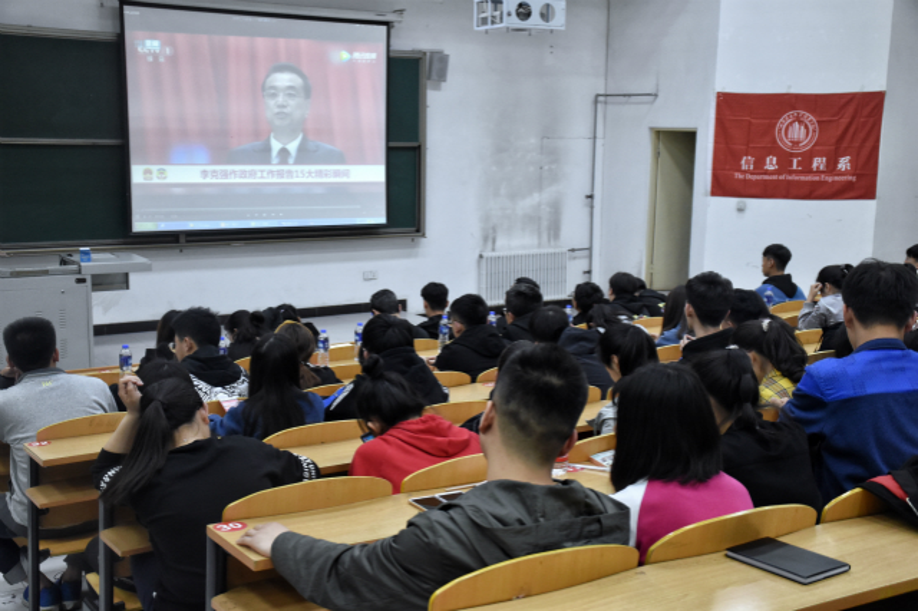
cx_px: 459
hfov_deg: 43.6
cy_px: 306
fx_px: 1147
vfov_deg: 29.8
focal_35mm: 45
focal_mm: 30
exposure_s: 1/60
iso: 1800
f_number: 4
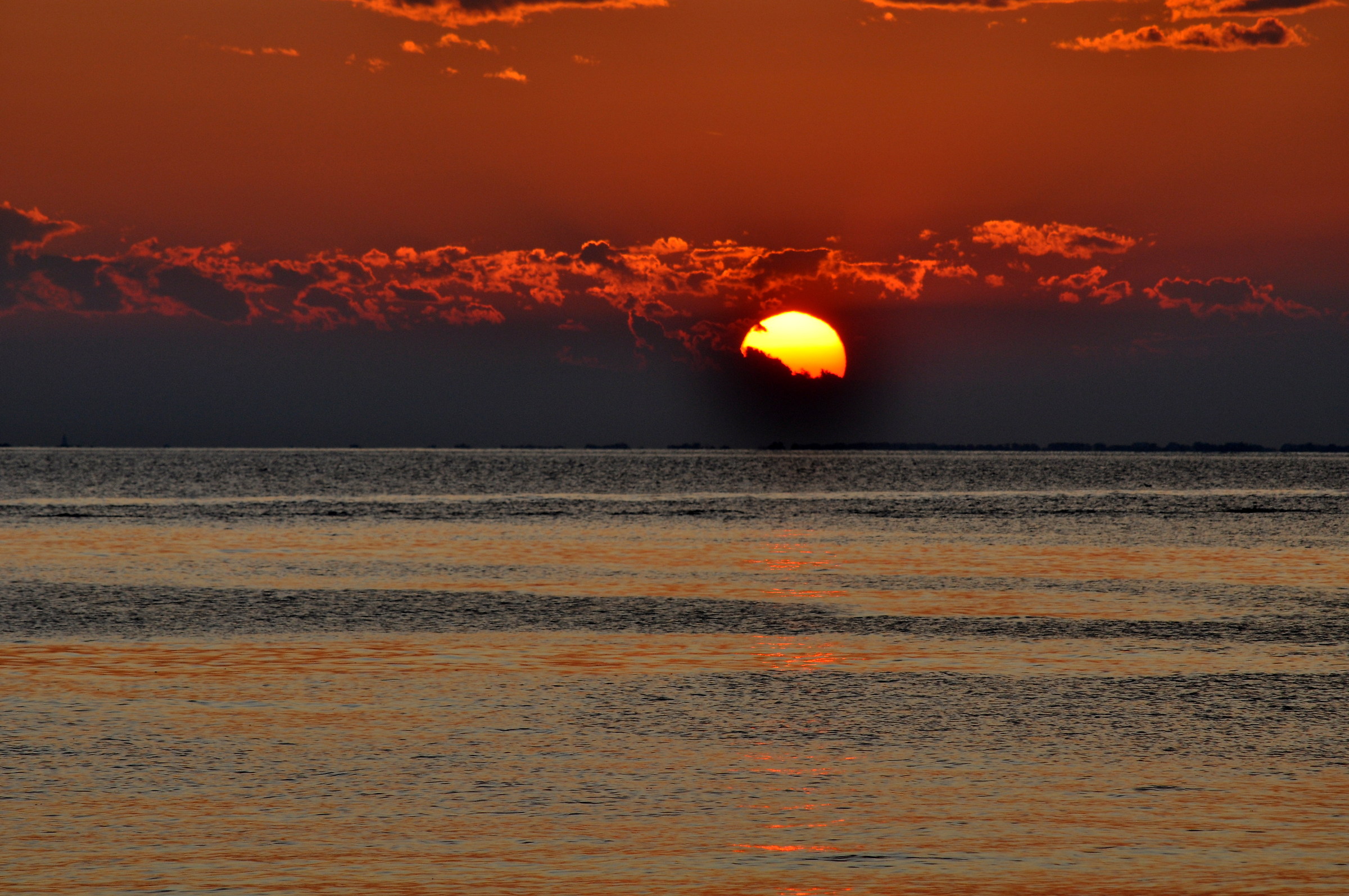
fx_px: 11228
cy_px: 448
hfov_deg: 6.9
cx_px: 674
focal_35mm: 300
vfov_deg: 4.6
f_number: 11
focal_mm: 200
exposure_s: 1/250
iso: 200
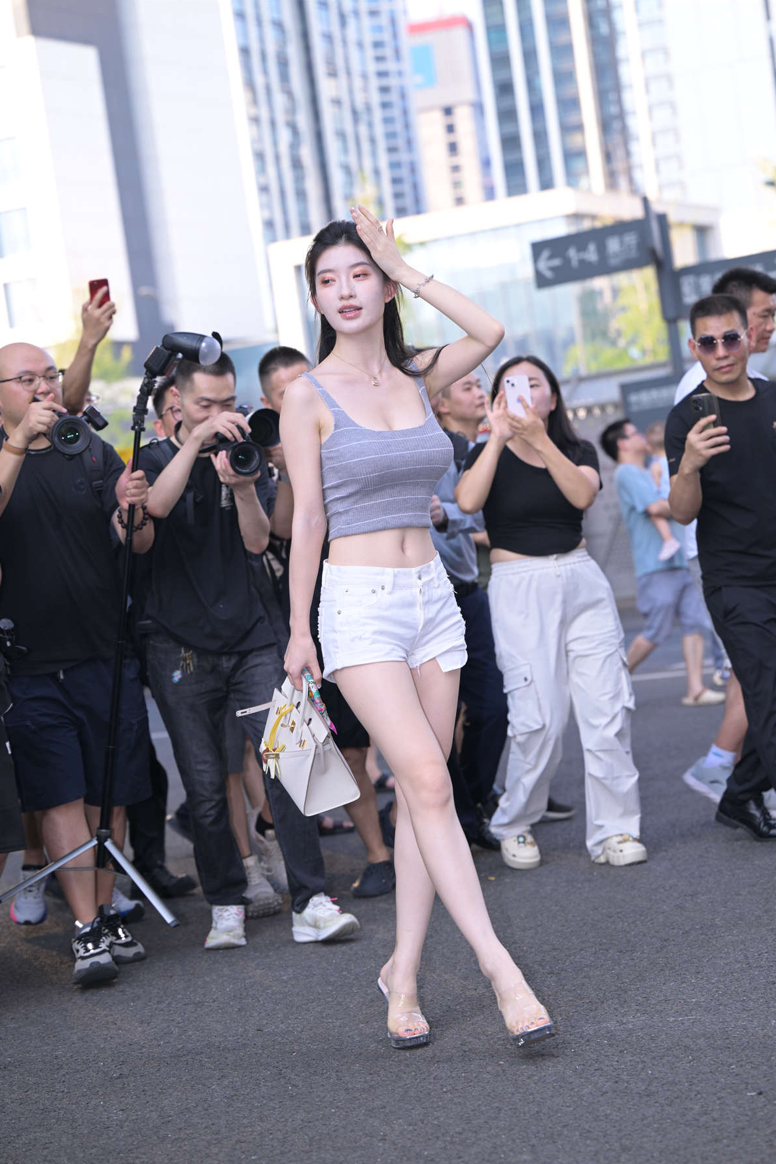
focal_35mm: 87
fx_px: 2813
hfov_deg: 15.7
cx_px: 386
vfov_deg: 23.4
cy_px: 586
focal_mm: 86
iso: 250
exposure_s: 1/200
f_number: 4
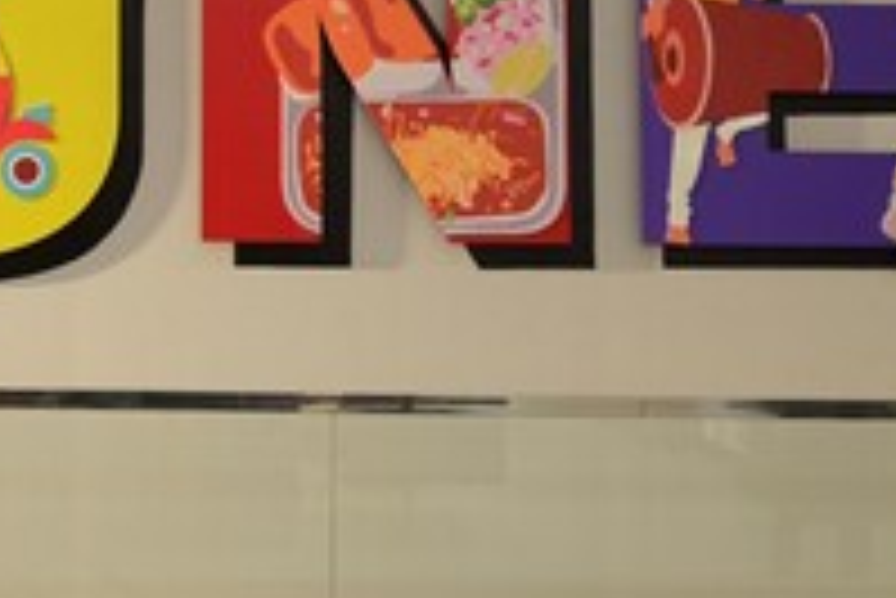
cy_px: -11
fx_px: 2167
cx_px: 95
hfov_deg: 22.8
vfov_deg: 15.4
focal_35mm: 87
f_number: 5.6
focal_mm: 36
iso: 1600
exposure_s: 1/200
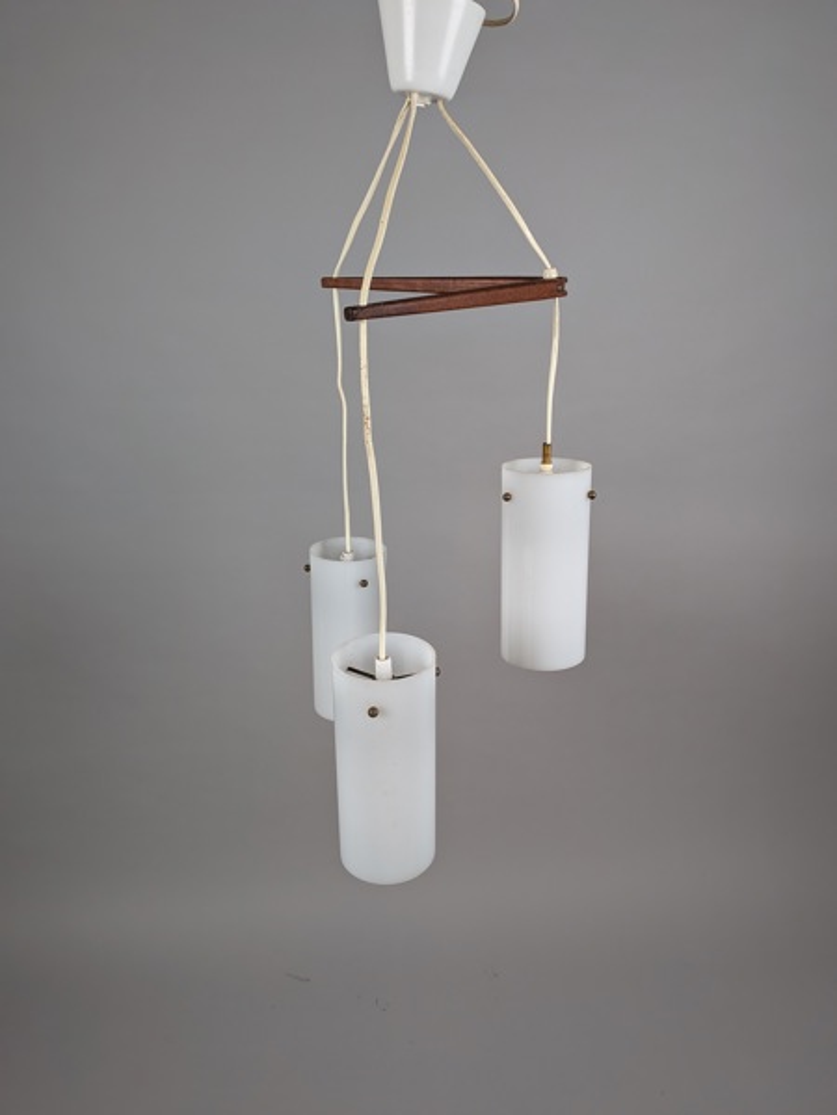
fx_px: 774
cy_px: 558
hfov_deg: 56.8
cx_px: 418
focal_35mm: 24
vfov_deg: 71.6
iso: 61
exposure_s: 1/100
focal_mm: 4.53
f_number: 1.7
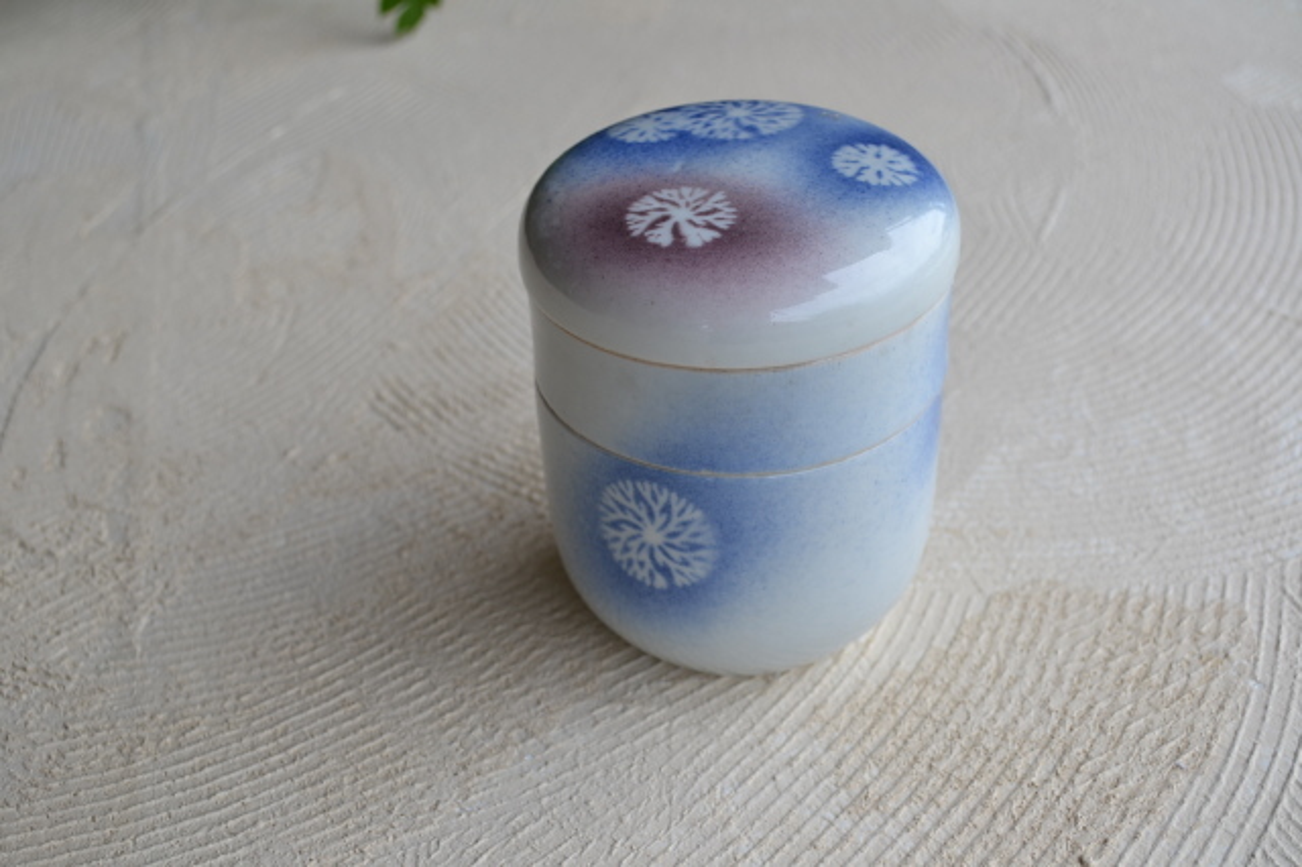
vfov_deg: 28.0
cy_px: 434
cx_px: 651
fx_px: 1735
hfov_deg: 41.1
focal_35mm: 48
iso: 125
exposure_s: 1/125
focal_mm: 32
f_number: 5.6
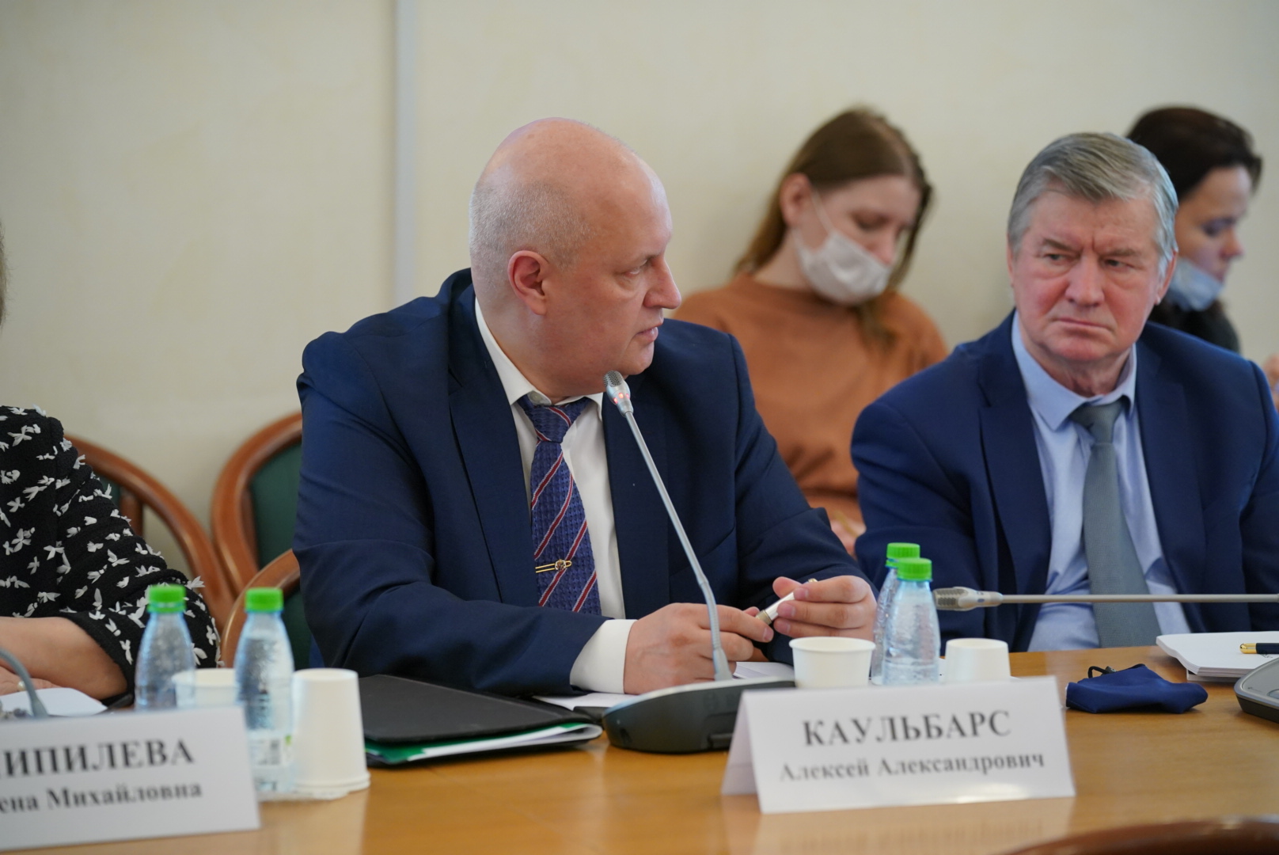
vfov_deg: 10.0
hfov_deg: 15.0
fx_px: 4871
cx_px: 640
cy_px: 428
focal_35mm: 137
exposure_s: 1/200
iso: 2500
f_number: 3.5
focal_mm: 137
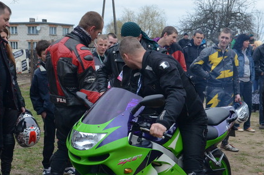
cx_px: 122
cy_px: 122
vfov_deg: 17.2
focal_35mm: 79
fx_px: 578
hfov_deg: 25.7
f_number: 9
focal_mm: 32
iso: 1600
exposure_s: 1/320
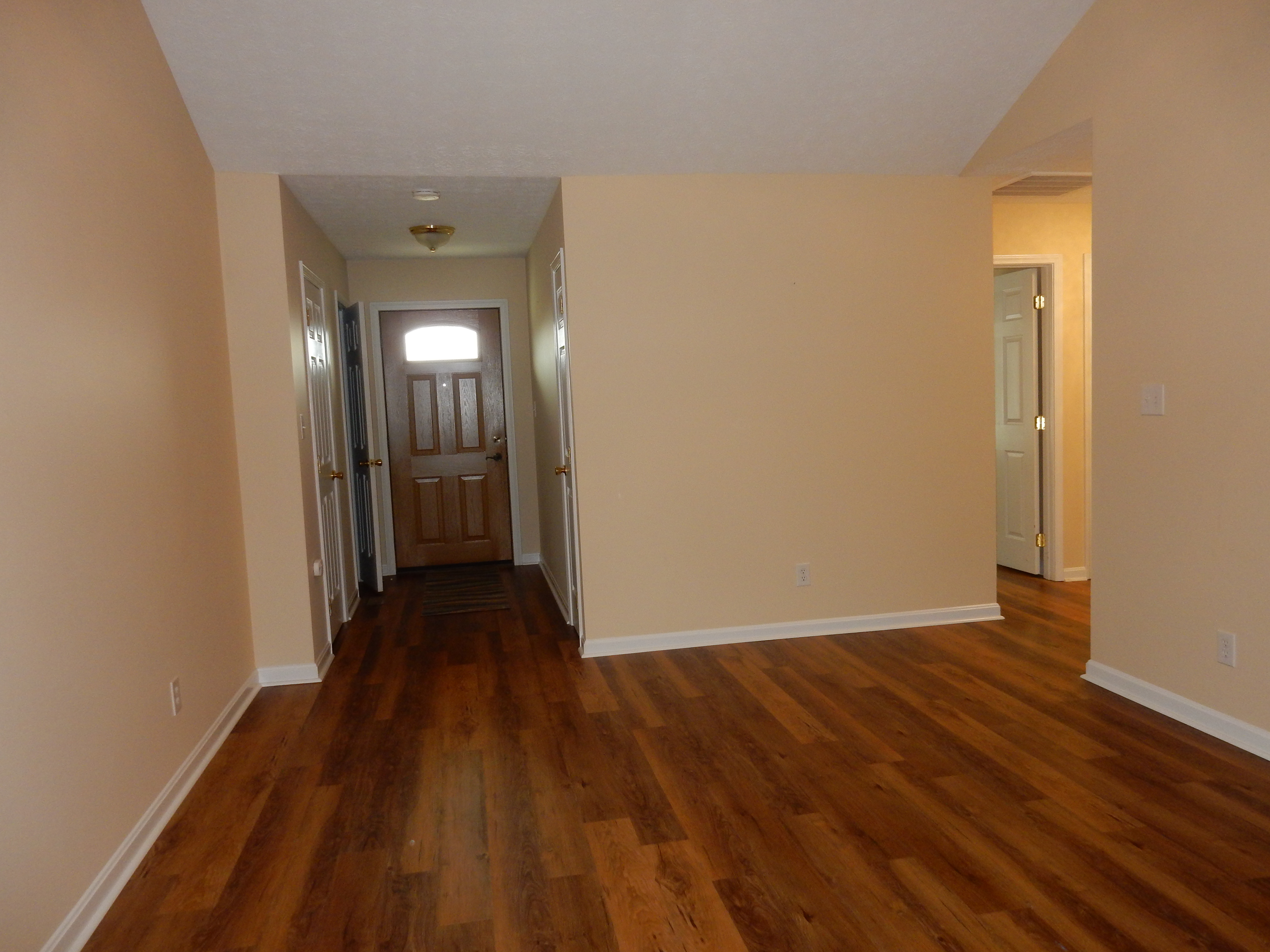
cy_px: 476
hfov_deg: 69.4
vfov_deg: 54.9
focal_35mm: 25
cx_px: 635
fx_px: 917
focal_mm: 4.5
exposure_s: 1/30
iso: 250
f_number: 3.7
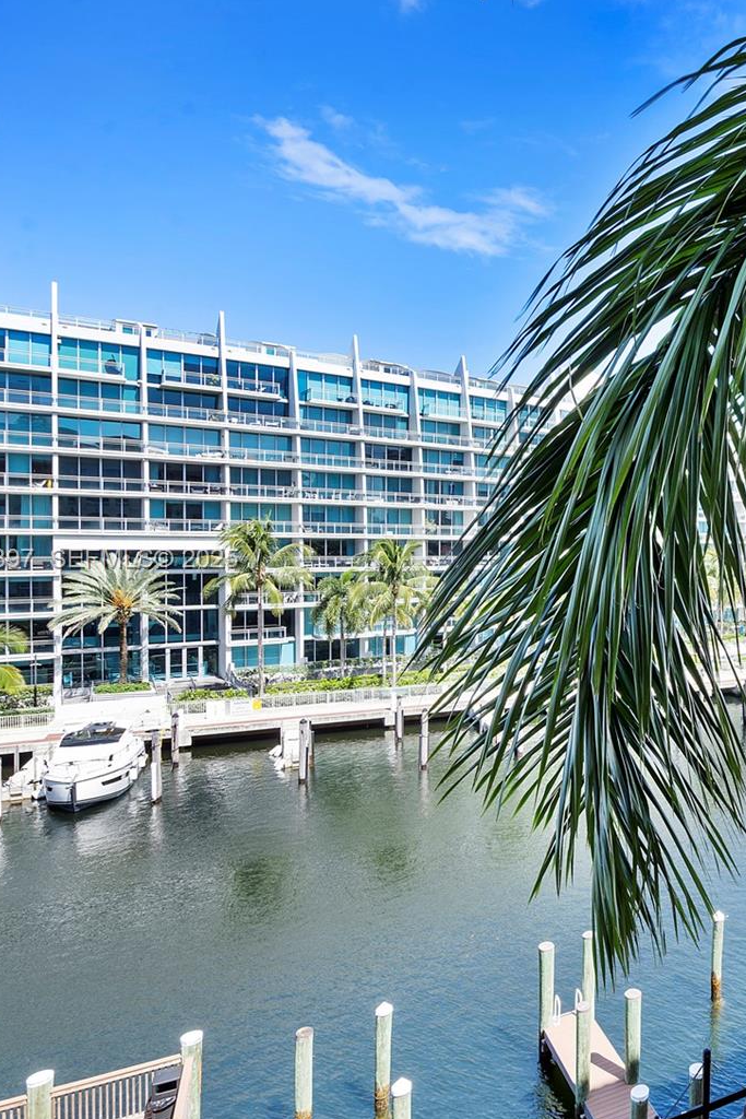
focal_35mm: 25
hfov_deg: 42.9
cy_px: 561
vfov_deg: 71.5
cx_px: 772
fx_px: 777
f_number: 10
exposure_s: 1/60
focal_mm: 16
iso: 100
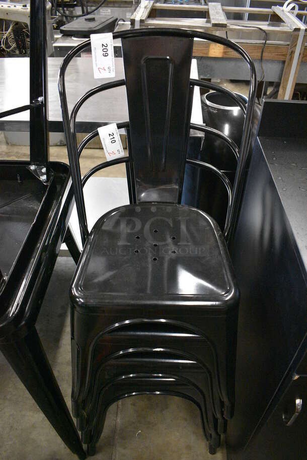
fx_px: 345
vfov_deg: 67.3
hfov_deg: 48.0
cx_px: 154
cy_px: 230
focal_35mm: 27
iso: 7200
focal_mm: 18
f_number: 3.5
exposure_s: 1/125
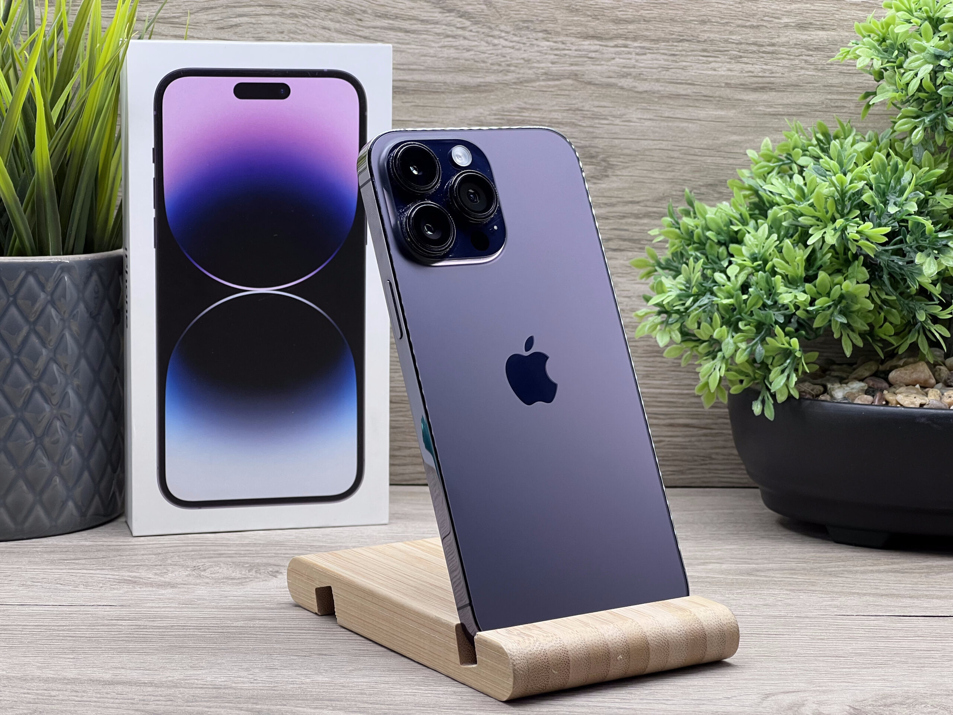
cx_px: 476
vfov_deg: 19.1
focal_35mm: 77
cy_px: 358
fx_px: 2120
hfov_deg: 25.3
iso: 100
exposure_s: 1/100
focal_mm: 9
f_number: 2.8
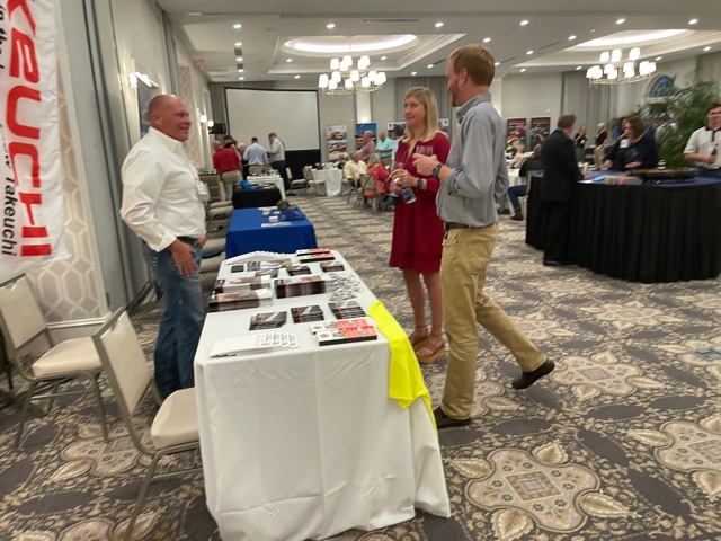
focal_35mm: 26
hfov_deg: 67.3
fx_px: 542
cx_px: 360
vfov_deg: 53.1
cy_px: 270
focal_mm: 5.1
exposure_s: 1/60
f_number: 1.6
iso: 200
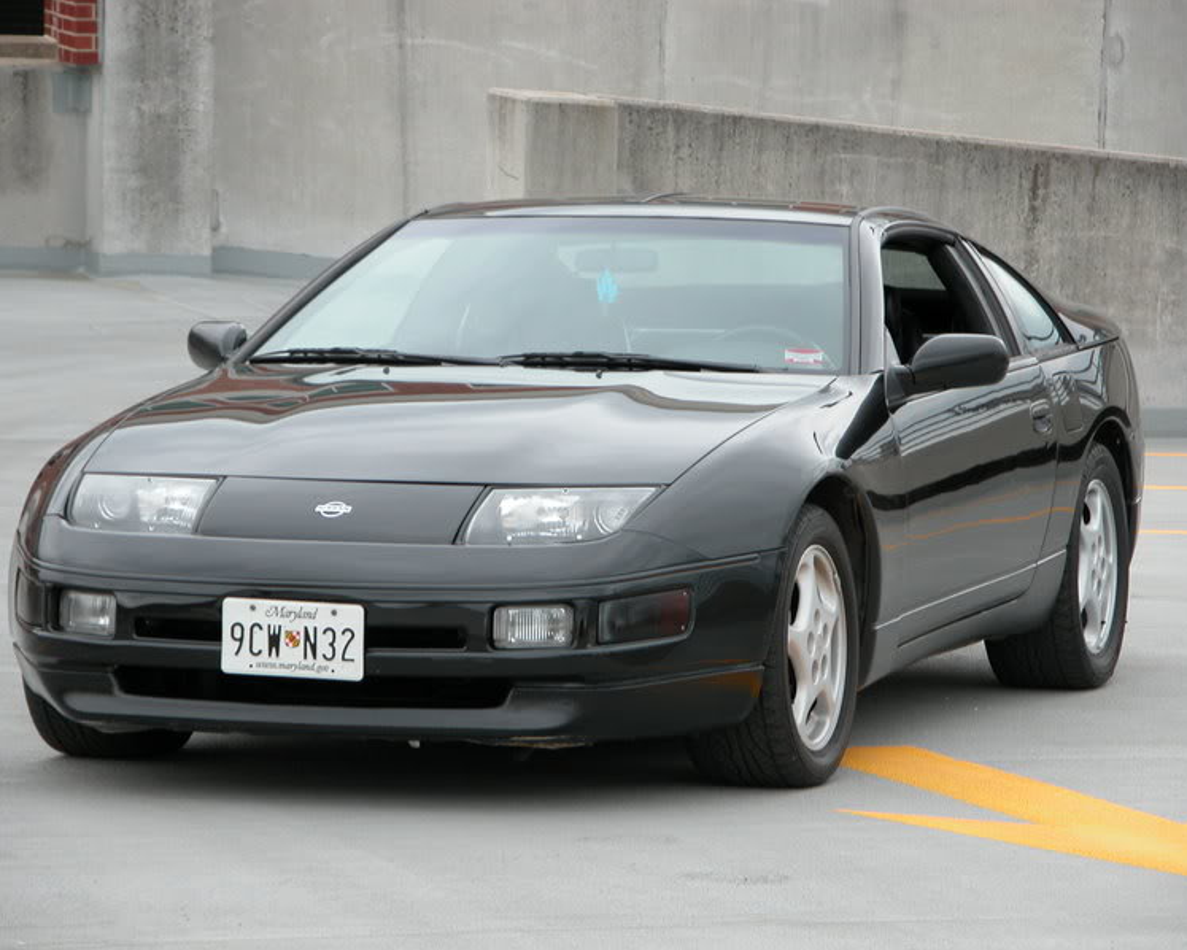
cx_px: 572
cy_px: 475
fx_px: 6466
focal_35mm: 184
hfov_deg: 10.5
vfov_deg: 8.4
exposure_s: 1/143
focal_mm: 44.7
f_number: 4
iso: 100
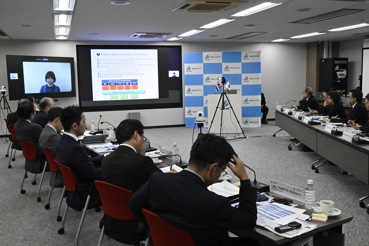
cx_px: 184
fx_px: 369
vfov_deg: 36.9
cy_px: 123
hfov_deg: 53.1
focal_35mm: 36
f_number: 6.3
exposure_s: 1/200
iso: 2800
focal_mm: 24
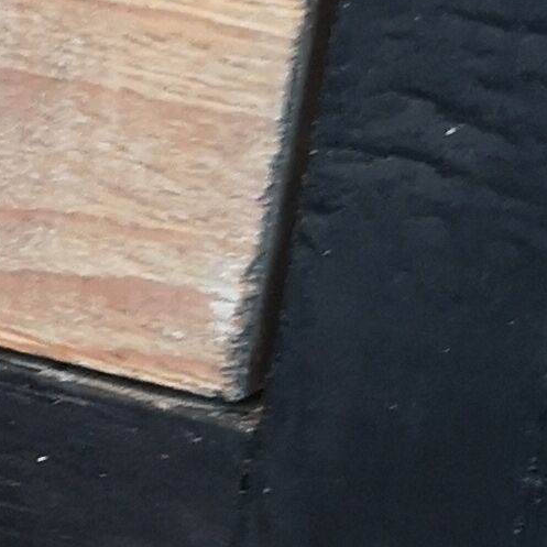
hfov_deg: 8.8
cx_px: -878
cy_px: 636
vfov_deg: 9.9
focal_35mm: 175
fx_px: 3129
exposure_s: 1/25
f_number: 1.8
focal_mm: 5.58
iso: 400
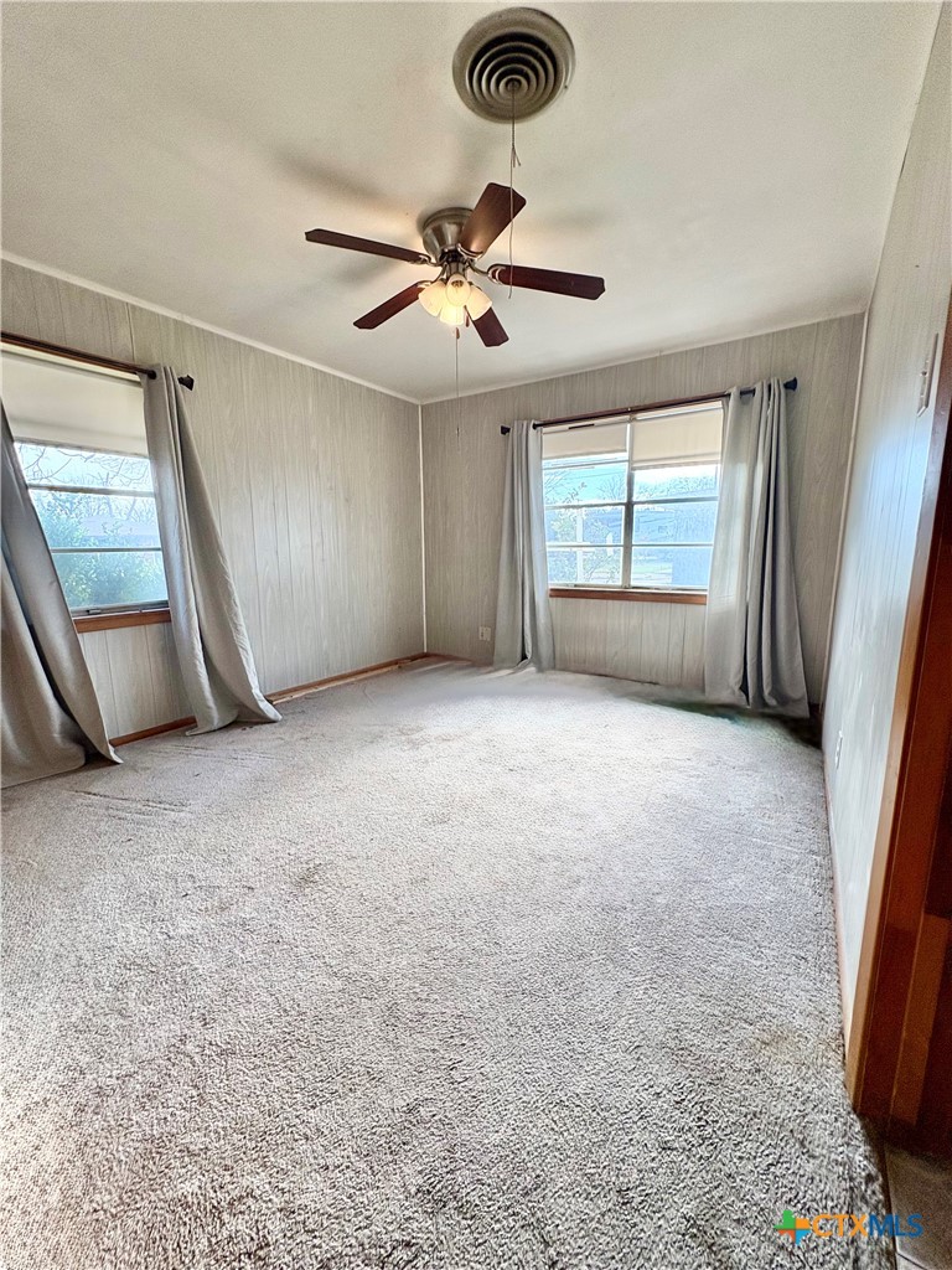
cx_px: 476
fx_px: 513
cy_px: 635
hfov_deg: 85.7
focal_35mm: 14
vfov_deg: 102.1
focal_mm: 2.22
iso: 80
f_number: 2.2
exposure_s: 1/134
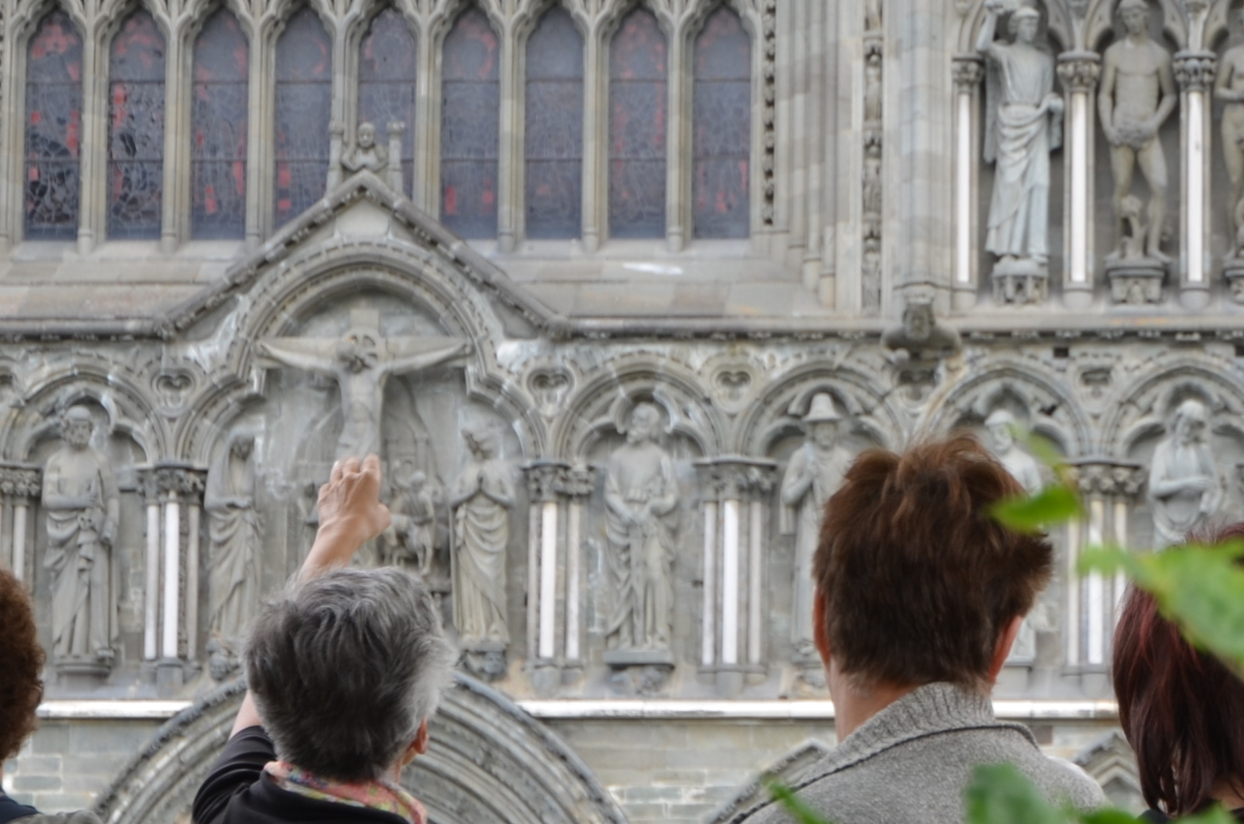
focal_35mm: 167
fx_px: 5758
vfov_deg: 8.2
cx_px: 1035
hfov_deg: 12.3
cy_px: 375
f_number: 4.8
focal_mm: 42
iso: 100
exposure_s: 1/80
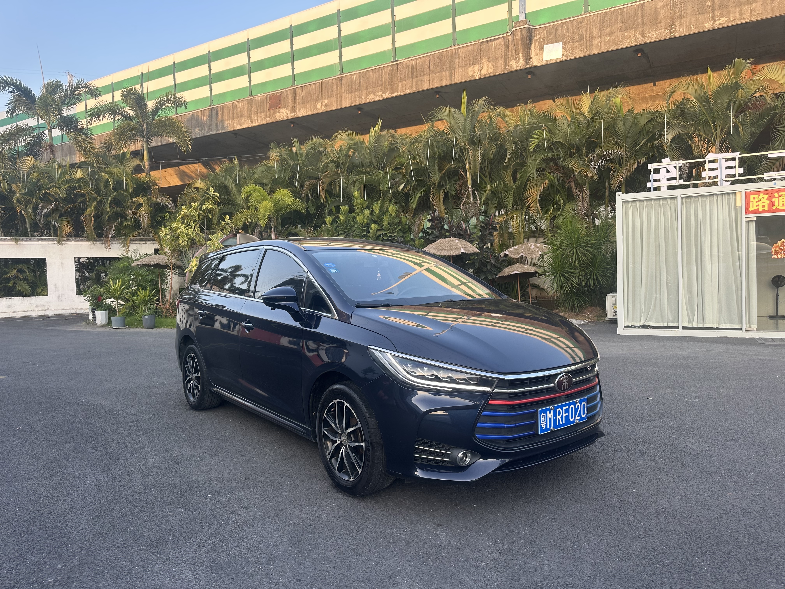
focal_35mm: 24
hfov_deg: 71.6
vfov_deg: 56.8
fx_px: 544
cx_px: 392
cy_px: 294
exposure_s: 1/211
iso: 80
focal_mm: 6.86
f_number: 1.78
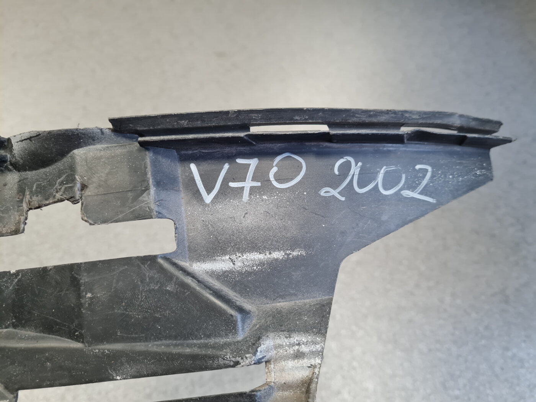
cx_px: 268
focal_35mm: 26
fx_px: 403
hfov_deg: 67.3
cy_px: 201
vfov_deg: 53.1
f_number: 1.8
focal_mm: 5.4
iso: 250
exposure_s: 1/50
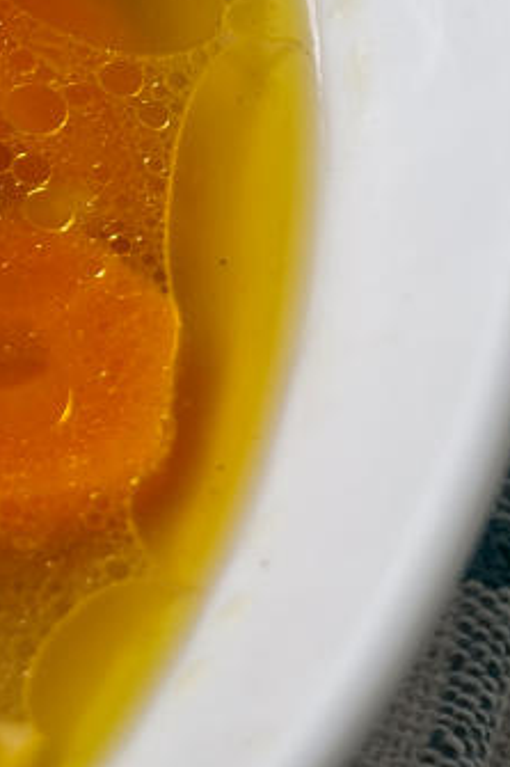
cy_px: -18
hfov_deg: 4.1
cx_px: -1358
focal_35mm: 321
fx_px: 6828
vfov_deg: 6.4
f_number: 7.1
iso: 500
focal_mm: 56
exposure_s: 1/60
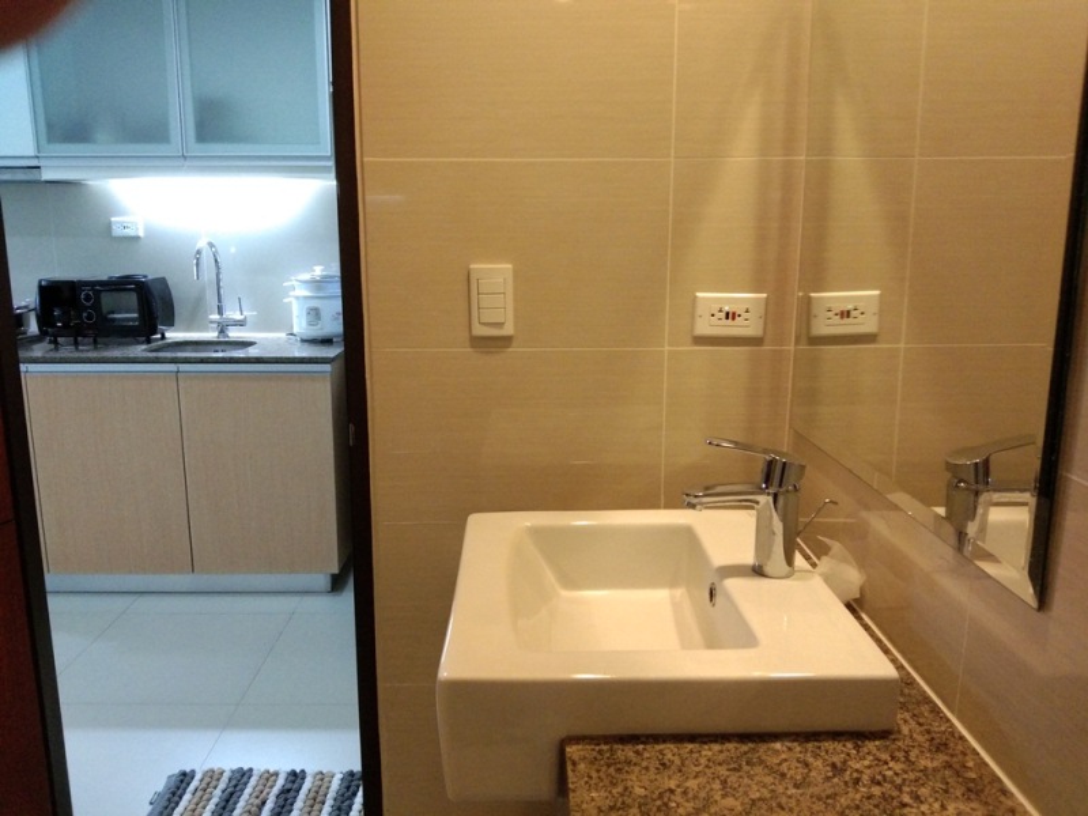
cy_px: 408
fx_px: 974
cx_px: 544
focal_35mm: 31
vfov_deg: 45.4
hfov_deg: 58.4
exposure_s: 1/16.7
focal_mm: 3.69
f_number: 2.2
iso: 400
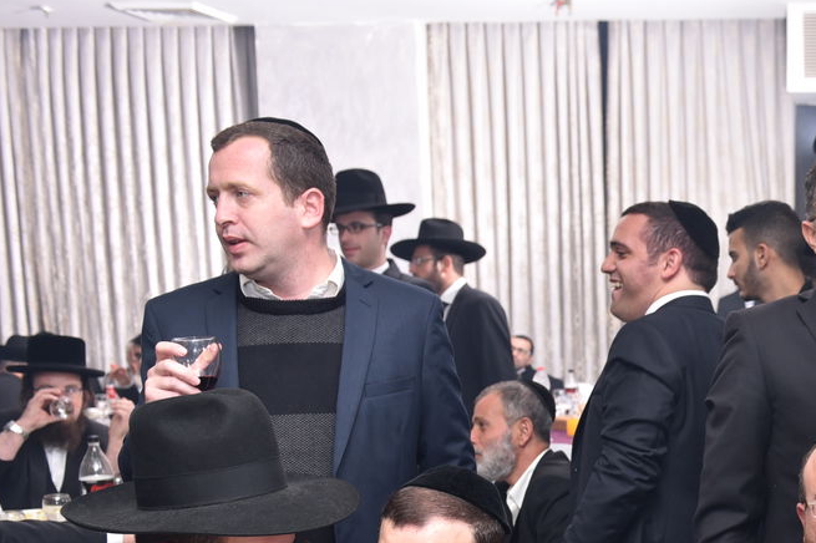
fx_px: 1405
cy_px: 537
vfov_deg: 21.2
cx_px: 841
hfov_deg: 29.9
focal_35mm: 62
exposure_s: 1/160
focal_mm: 29
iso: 320
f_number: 4
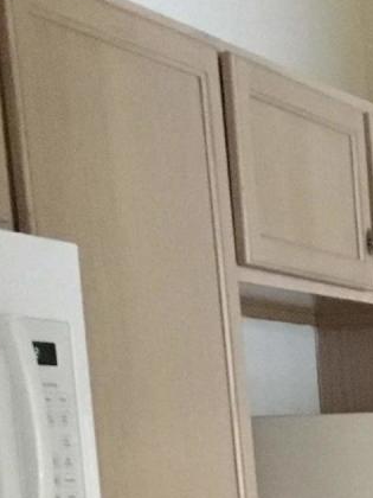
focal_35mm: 138
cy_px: 825
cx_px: 812
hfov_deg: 9.8
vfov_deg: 13.2
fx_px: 1983
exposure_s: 1/15
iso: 320
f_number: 2.2
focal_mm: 4.15
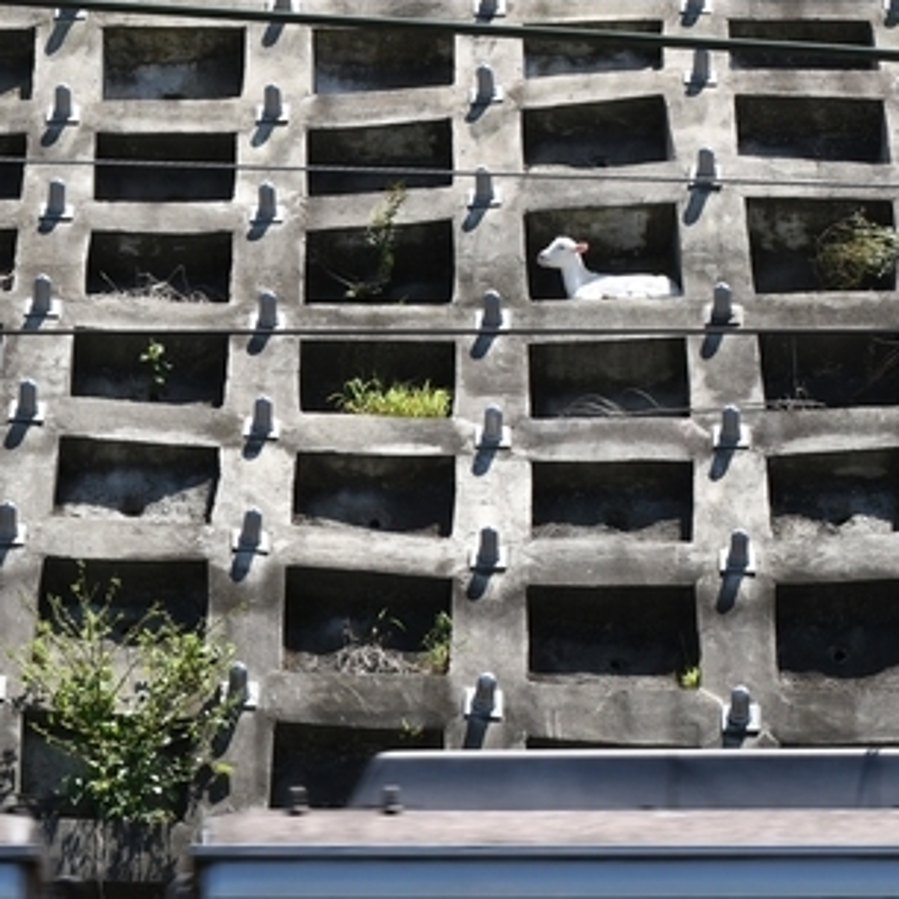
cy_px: 552
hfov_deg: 10.0
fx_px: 5142
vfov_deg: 10.0
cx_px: 655
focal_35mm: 175
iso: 400
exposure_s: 1/400
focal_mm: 70
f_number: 10
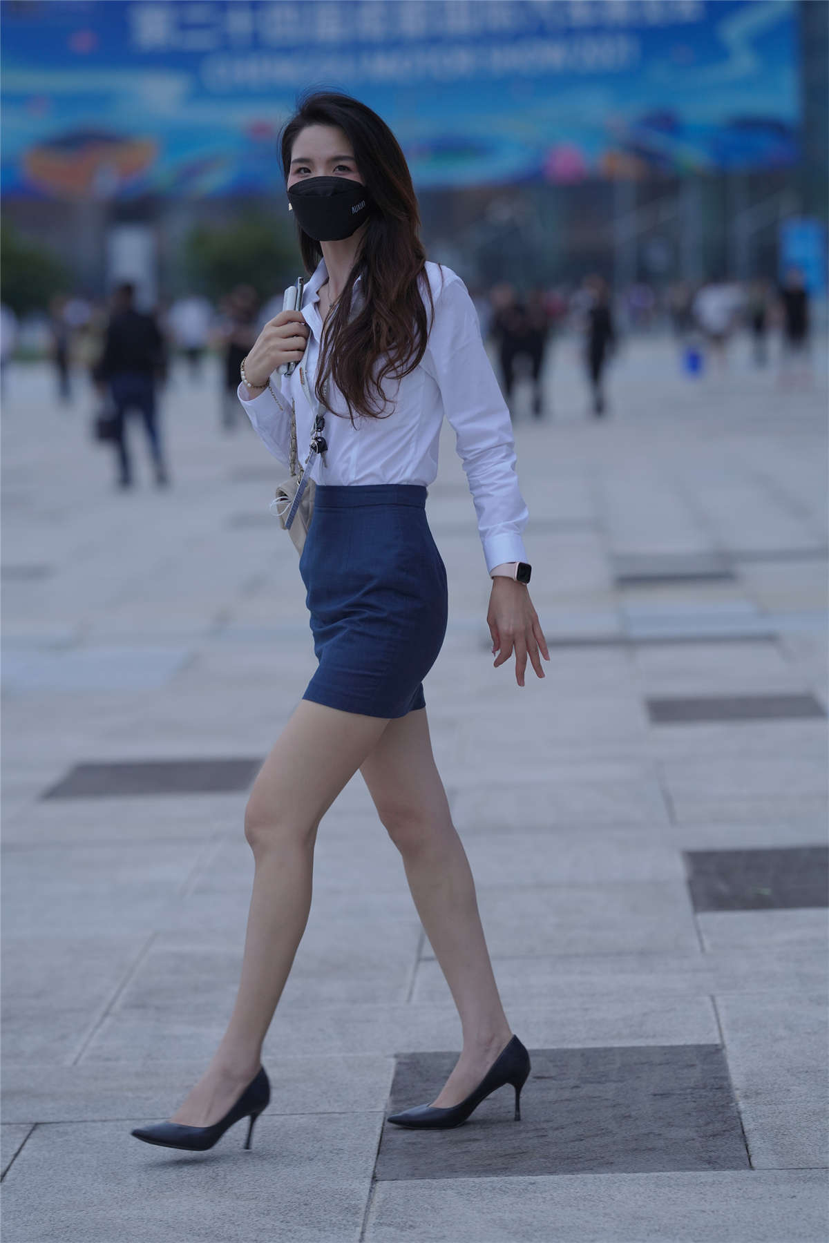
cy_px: 622
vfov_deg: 15.2
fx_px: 4663
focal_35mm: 135
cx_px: 414
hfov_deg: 10.2
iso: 500
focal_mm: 135
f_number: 3.2
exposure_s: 1/320
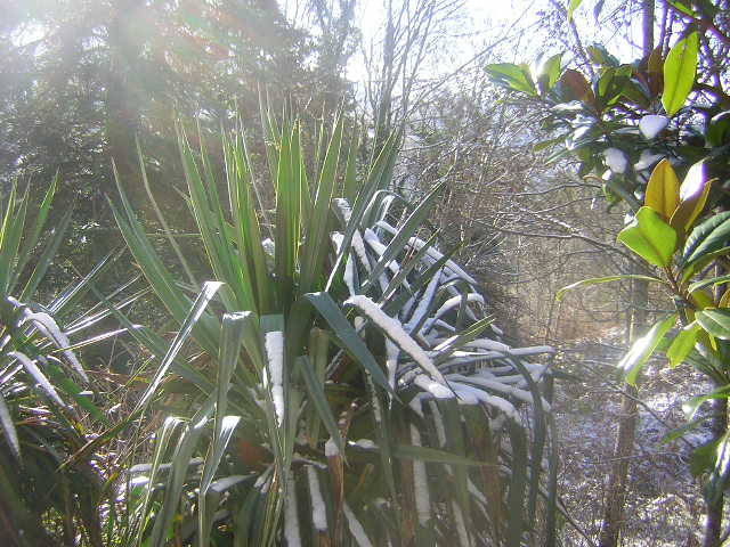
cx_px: 365
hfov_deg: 51.4
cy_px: 274
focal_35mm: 36
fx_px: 759
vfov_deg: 39.7
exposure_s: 1/193
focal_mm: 4.7
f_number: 2.6
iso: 50
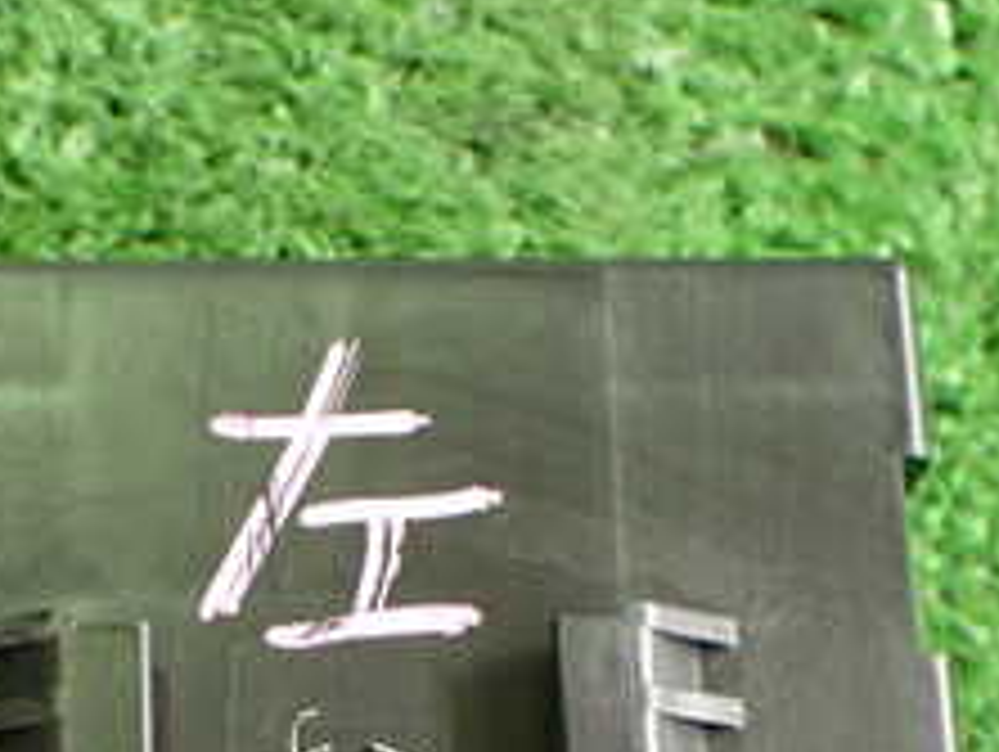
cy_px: 847
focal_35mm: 81
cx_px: 238
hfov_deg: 23.8
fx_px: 2340
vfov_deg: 17.6
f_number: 2.3
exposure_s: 1/50
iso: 800
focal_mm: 5.4
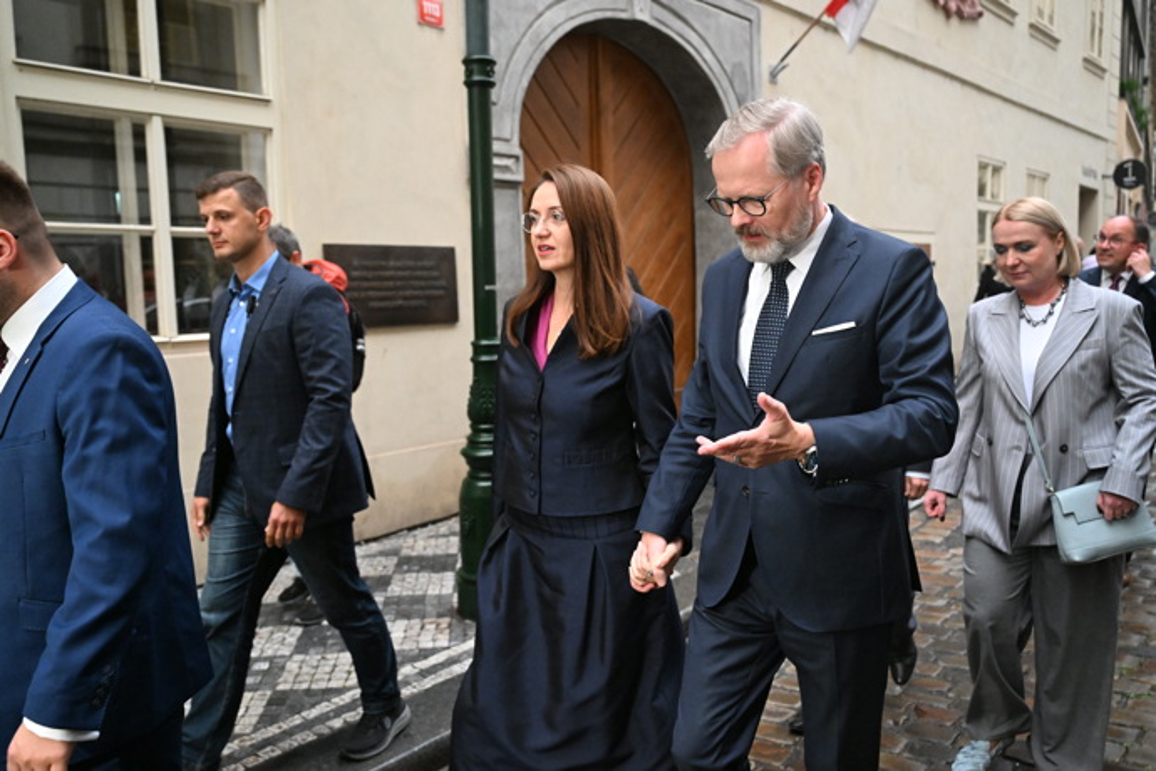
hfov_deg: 62.8
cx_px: 578
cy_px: 386
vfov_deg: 44.3
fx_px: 947
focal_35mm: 30
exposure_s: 1/250
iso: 8000
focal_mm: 29.5
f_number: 3.5
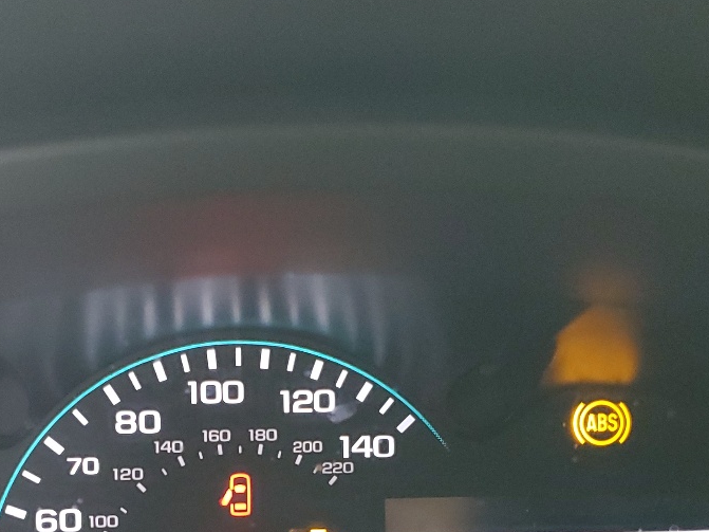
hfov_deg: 30.8
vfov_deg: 22.8
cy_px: 517
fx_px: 1270
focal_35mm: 62
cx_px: 198
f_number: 1.5
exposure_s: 1/24
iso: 312
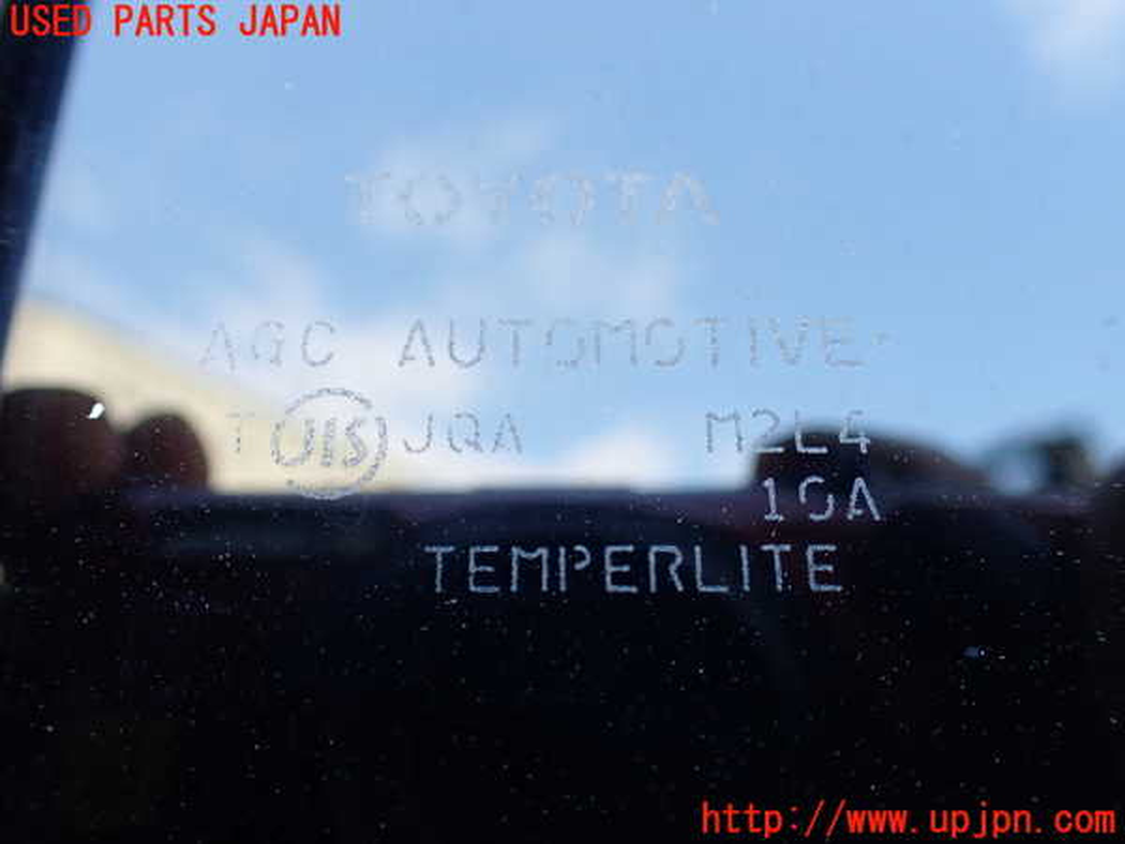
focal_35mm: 30
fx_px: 975
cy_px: 422
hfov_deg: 60.0
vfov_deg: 46.8
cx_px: 562
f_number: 2.3
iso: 250
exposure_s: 1/125
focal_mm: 5.4
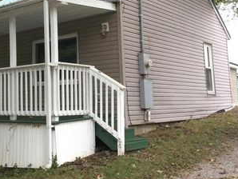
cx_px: 57
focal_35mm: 52
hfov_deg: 35.9
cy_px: 56
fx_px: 358
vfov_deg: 27.8
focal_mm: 3.3
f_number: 2.4
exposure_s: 1/30
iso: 80
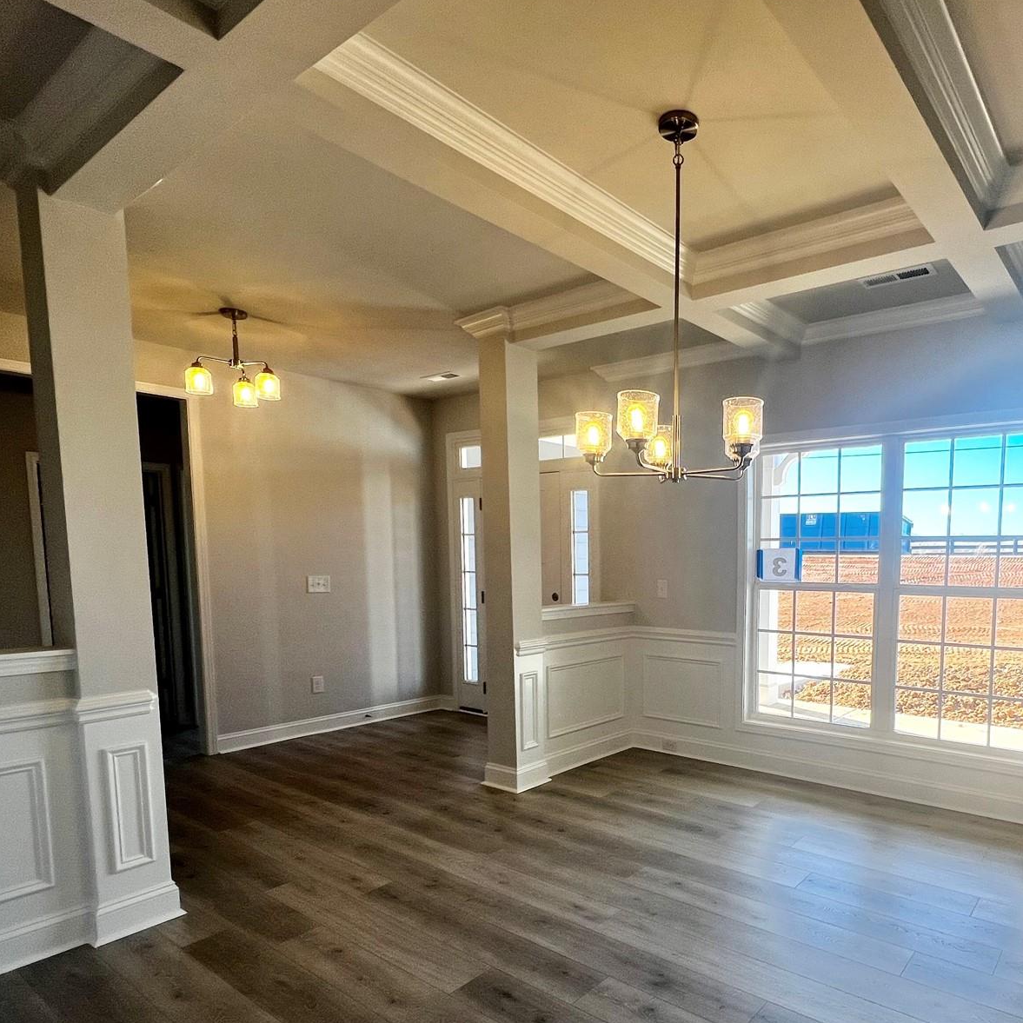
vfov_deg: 73.7
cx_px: 663
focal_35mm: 20
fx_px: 669
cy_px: 630
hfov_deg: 73.0
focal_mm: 1.57
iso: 32
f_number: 1.8
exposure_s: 1/131
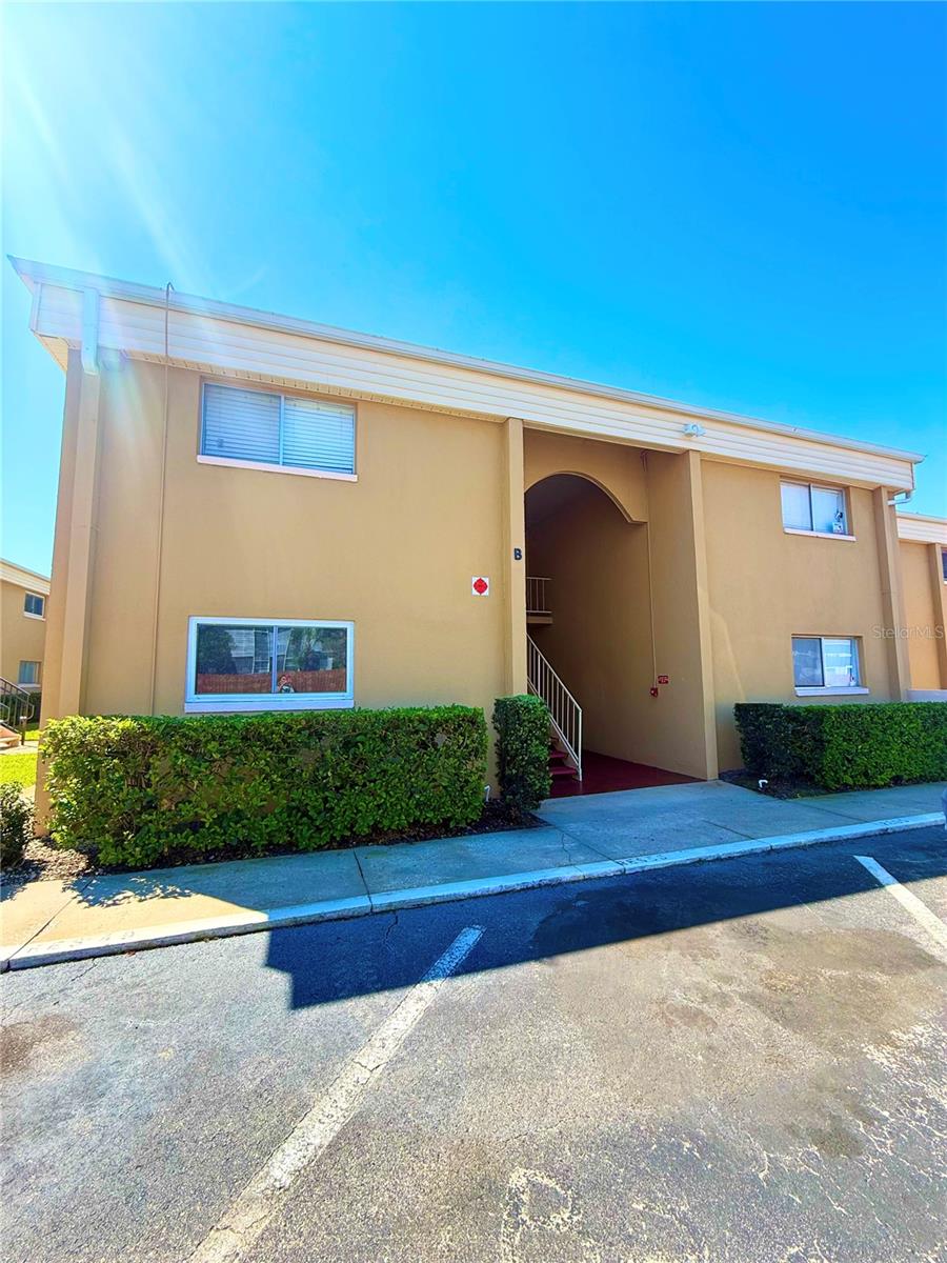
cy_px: 632
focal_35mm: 14
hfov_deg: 85.7
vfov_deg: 102.1
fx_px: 511
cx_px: 474
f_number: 2.2
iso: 50
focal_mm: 2.22
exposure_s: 1/540
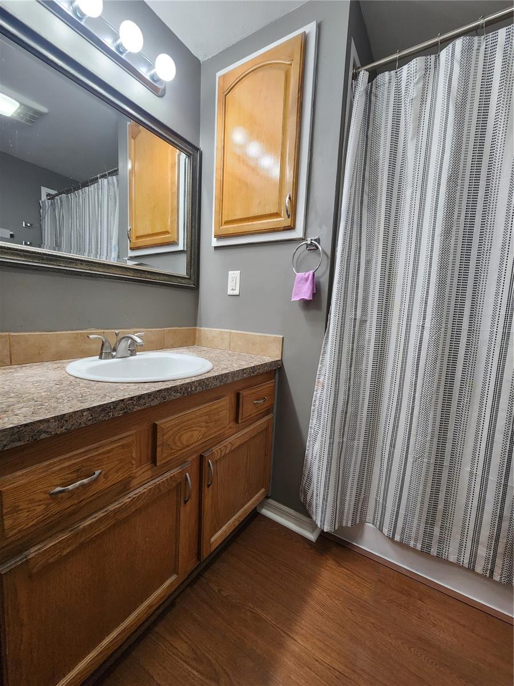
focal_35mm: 13
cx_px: 257
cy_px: 343
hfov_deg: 89.9
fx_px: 257
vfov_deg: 106.2
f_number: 2.2
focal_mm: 2.2
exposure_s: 1/60
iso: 200
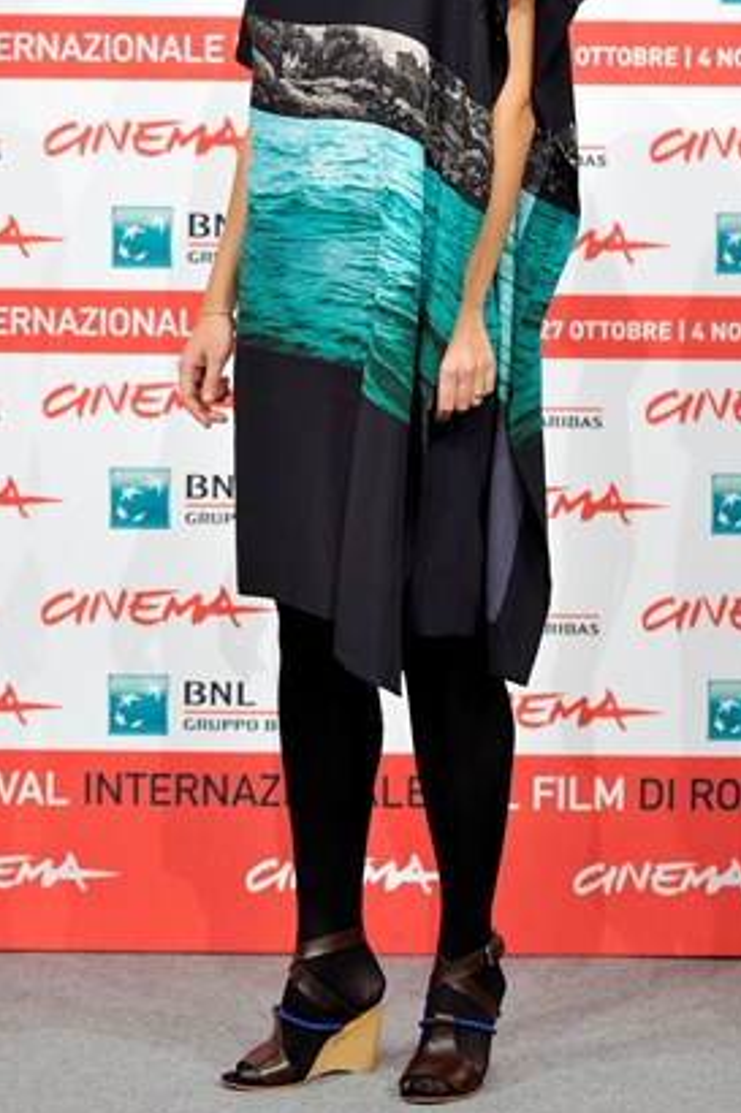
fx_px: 3615
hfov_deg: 11.7
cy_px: 345
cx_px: 380
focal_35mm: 117
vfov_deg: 17.4
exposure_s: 1/250
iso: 1250
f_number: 4
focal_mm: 75
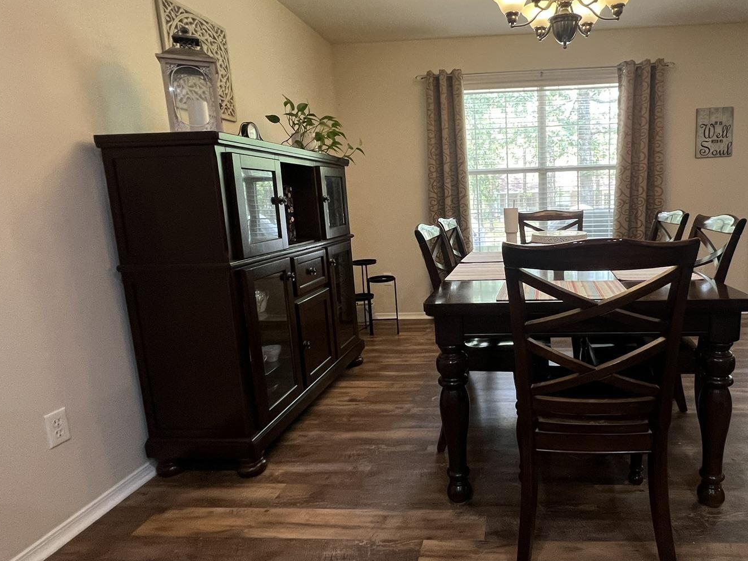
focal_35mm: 20
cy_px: 278
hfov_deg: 79.2
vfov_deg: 66.0
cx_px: 496
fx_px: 432
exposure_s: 1/60
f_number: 1.8
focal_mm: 1.57
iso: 320
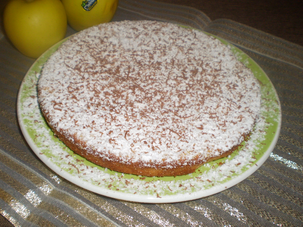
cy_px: 114
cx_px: 152
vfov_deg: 39.7
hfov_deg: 51.4
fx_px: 315
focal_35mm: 36
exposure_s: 1/30
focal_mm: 6.3
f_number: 3.1
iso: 125
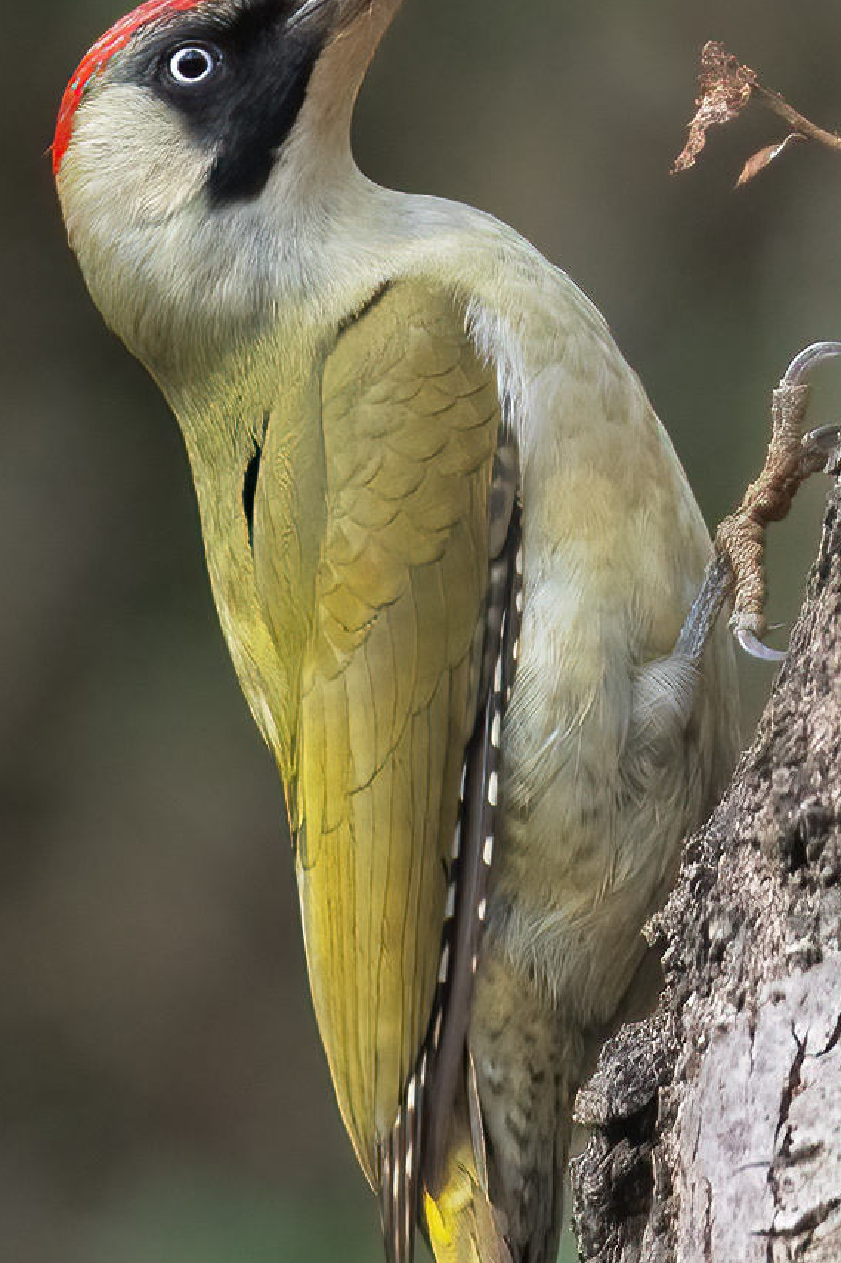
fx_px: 66531
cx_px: 443
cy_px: 543
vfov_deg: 1.1
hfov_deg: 0.7
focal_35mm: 1898
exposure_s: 1/1600
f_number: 8
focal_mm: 600
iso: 3200
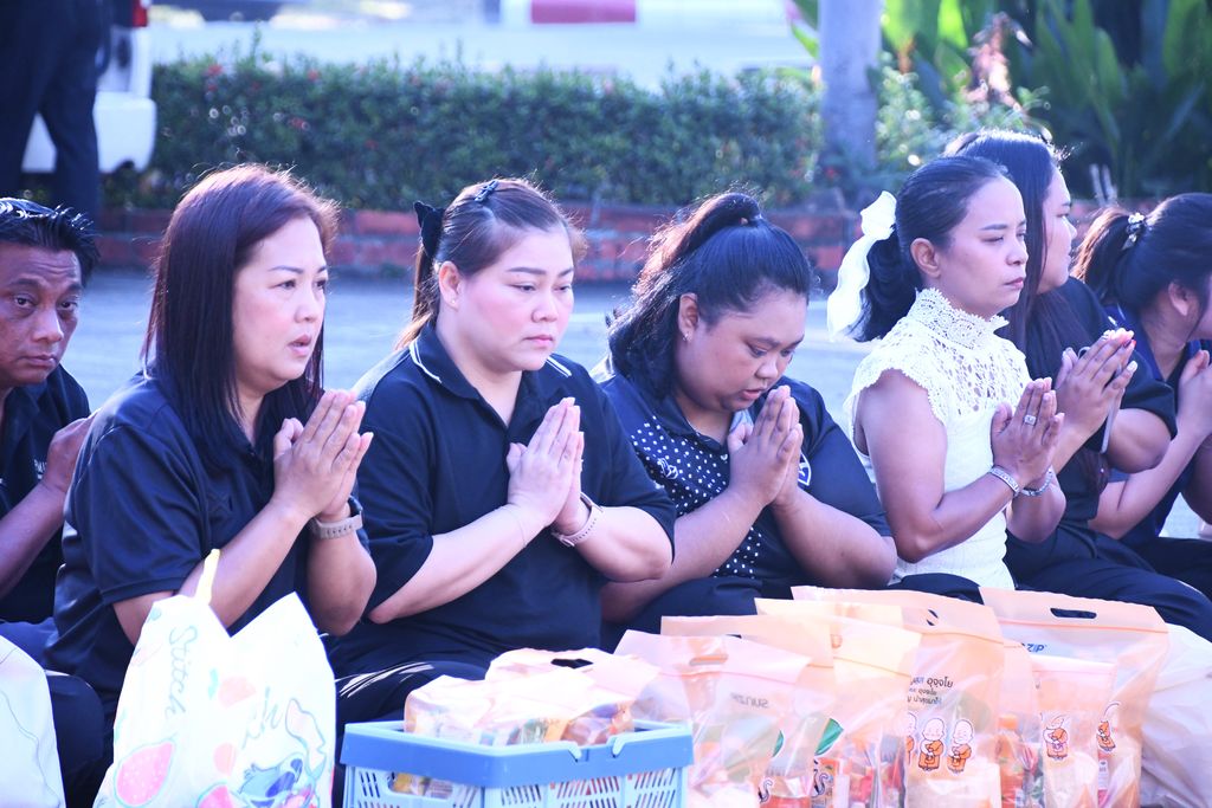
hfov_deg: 9.5
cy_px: 404
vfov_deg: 6.3
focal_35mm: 217
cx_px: 606
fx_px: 7306
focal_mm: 145
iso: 2500
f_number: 6
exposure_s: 1/500
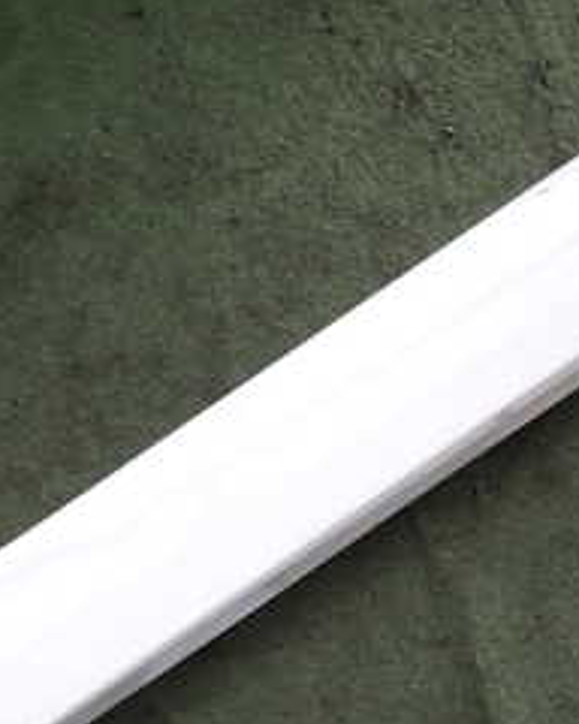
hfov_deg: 24.8
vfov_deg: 30.8
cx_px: 175
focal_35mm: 61
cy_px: 474
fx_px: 1307
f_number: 2
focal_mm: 4.5
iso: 200
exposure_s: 1/60
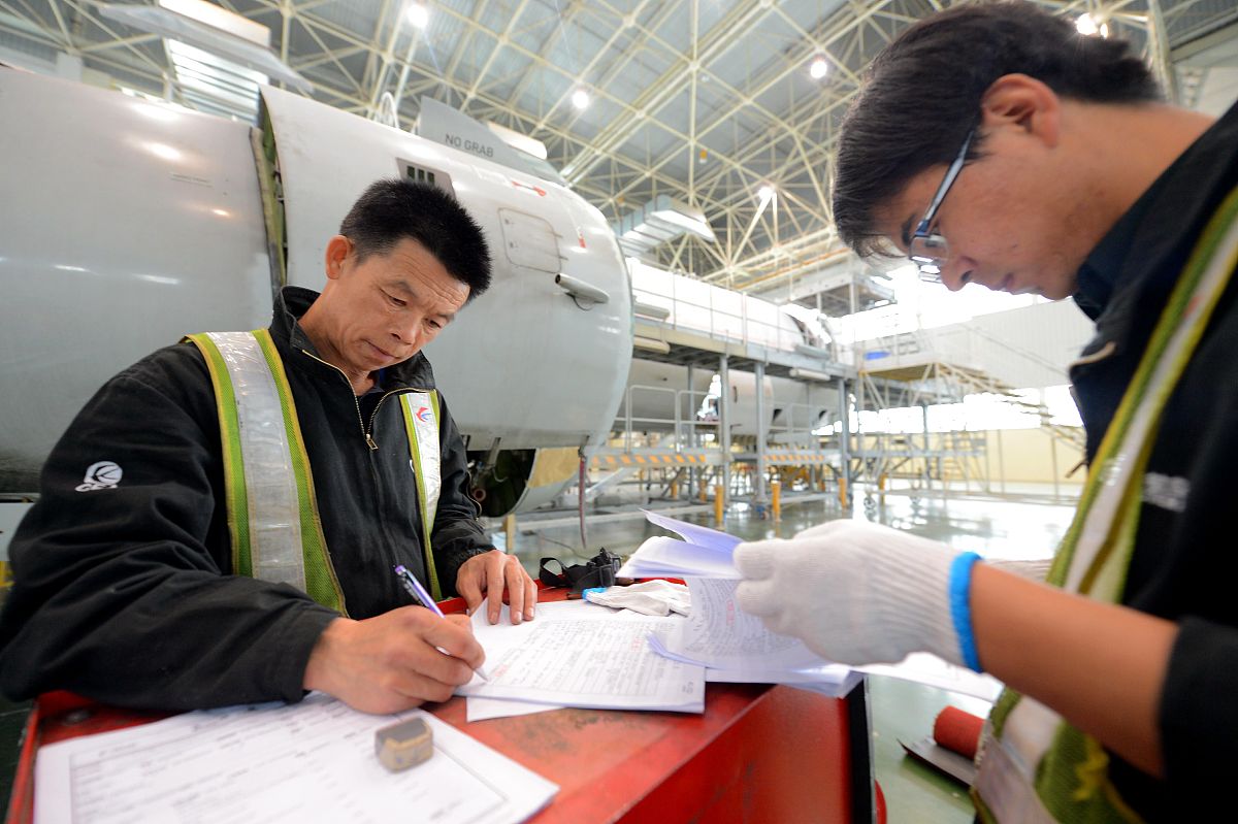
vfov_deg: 81.2
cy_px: 412
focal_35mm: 14
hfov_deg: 104.3
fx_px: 481
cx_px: 619
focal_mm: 14
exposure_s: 1/40
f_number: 3.2
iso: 1250
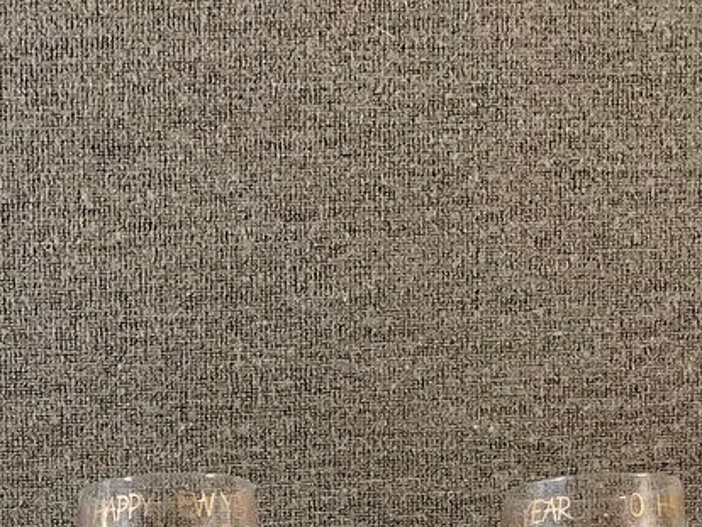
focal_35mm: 106
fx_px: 2151
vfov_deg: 12.8
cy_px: 935
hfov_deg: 17.9
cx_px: -70
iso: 200
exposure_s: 1/60
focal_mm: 3
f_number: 1.8
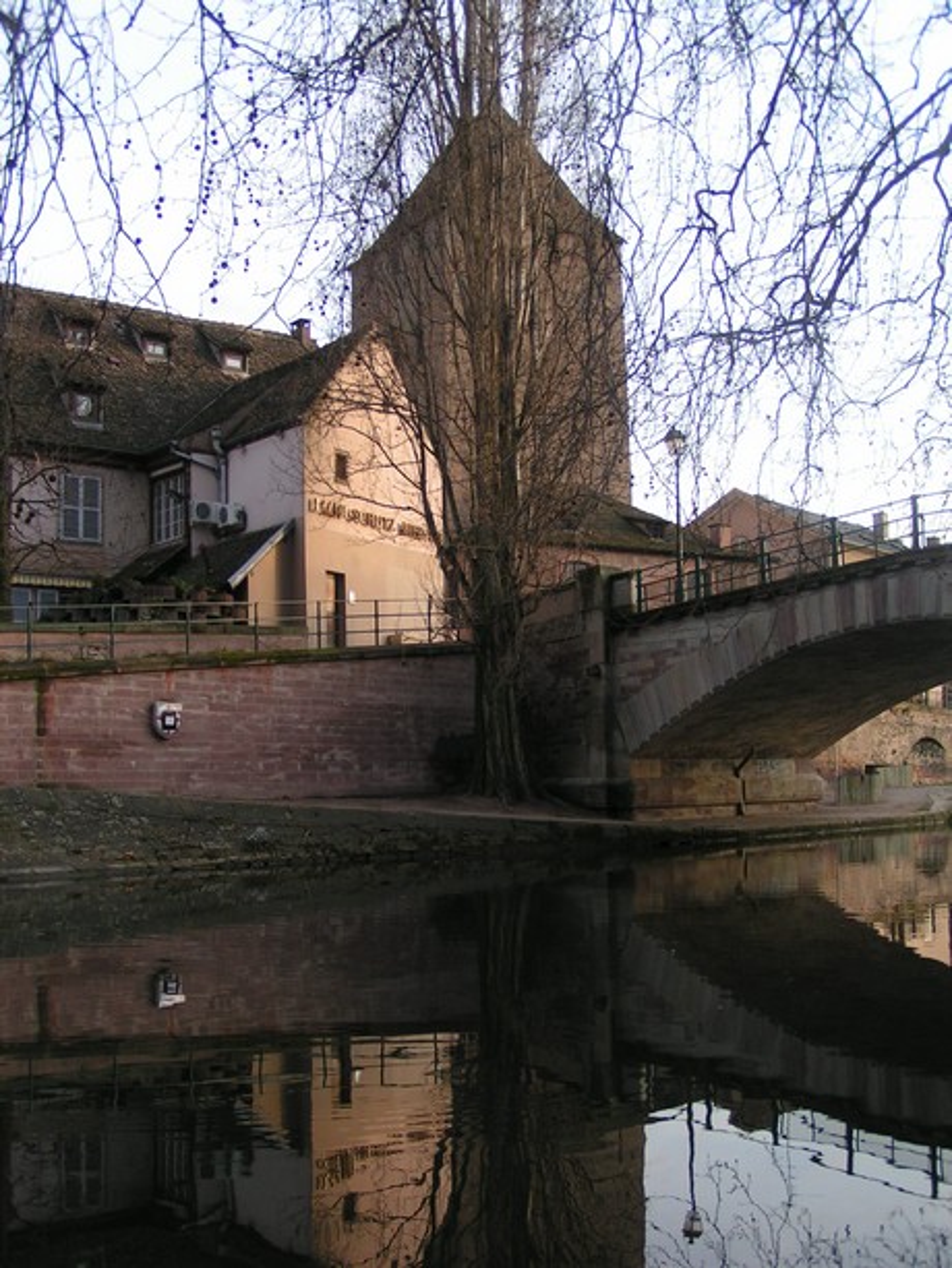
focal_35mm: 41
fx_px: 1503
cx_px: 476
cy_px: 634
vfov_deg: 45.8
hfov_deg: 35.1
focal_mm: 6.3
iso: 50
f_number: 3.5
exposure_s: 1/60
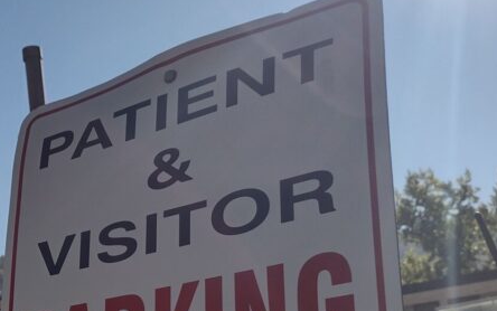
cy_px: 309
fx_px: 894
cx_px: 54
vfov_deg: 19.2
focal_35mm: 66
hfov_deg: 29.8
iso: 100
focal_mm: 4.71
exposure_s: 1/3564
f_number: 1.7
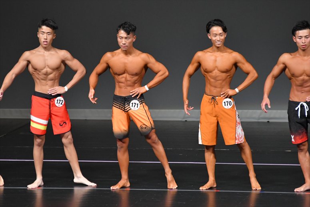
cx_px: 155
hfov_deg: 5.5
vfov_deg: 3.7
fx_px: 3228
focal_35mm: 375
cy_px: 104
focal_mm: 250
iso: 4000
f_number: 5.6
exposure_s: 1/400
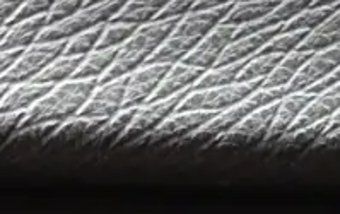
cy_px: 853
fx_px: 1633
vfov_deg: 6.2
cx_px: 219
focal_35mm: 176
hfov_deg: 11.9
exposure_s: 1/50
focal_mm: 6.3
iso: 1600
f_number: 1.7
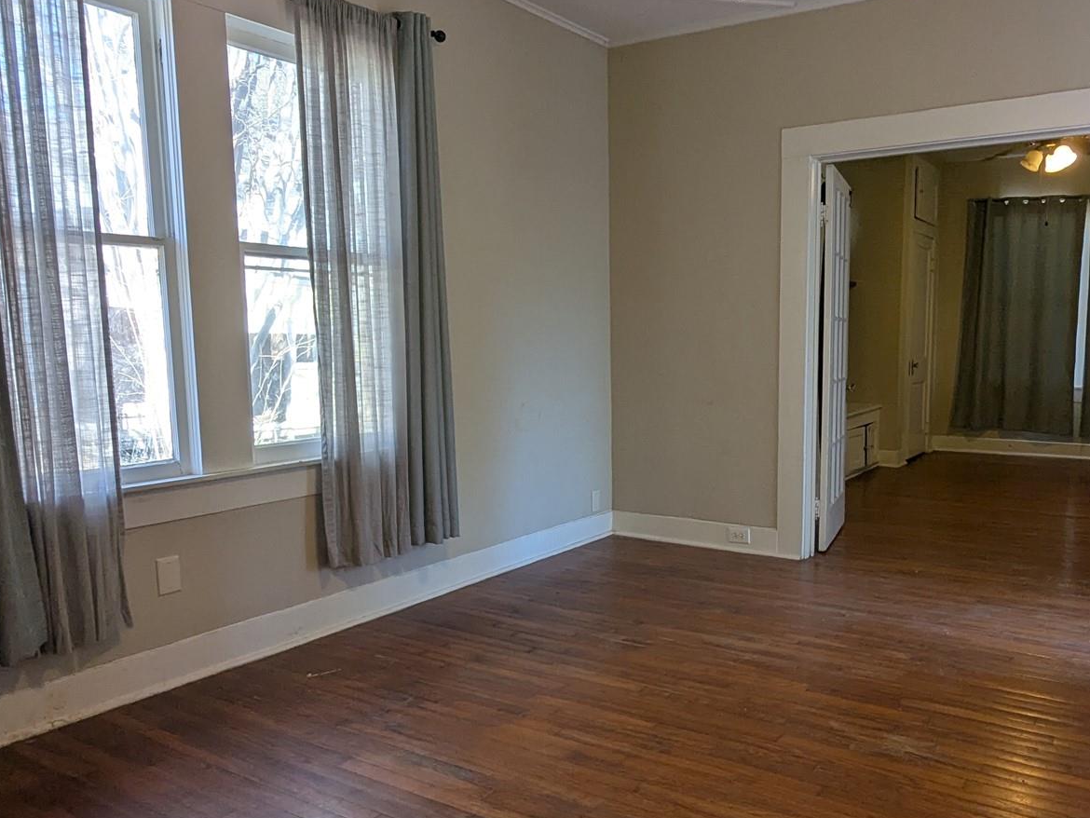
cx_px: 634
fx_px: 882
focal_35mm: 28
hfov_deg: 63.1
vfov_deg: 49.7
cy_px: 452
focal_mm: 2.35
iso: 74
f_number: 2.2
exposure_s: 1/120
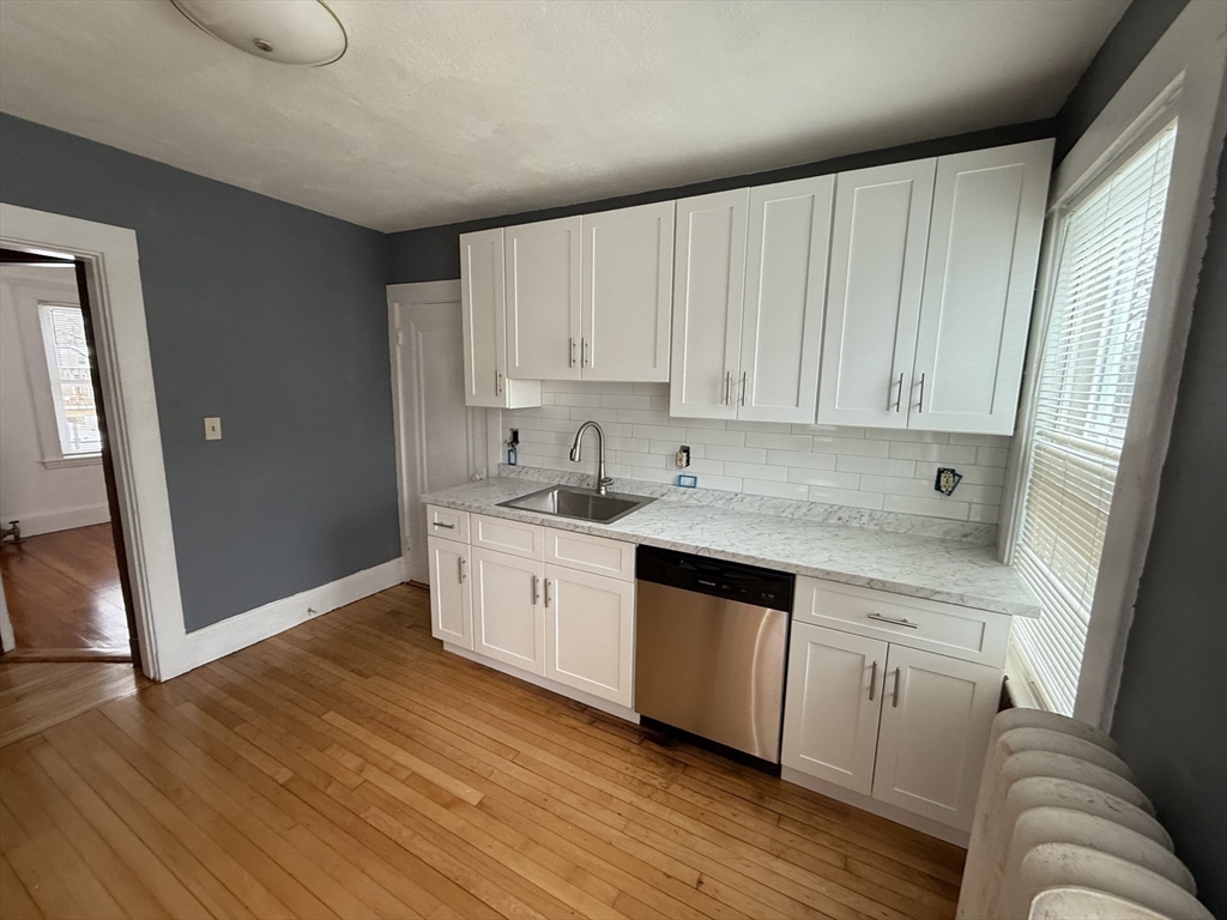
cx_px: 614
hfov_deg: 102.1
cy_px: 460
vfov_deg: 85.7
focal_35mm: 14
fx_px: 496
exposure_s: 1/120
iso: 200
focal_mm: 2.22
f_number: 2.2
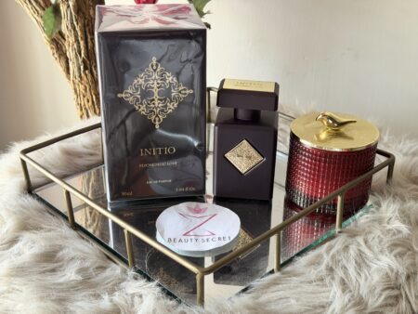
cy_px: 157
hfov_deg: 39.6
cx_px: 209
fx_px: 580
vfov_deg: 30.3
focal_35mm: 48
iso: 125
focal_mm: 6.76
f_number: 1.78
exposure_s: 1/60
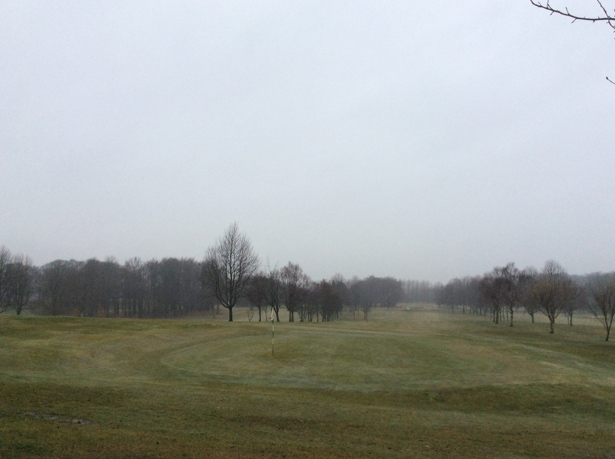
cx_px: 308
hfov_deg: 56.9
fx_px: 568
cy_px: 230
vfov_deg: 44.1
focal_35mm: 32
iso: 50
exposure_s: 1/100
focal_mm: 3.3
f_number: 2.4
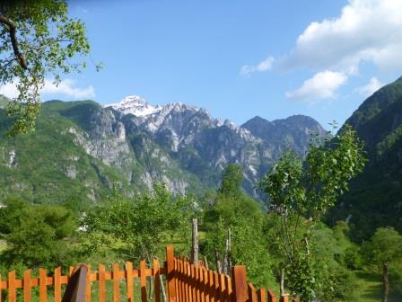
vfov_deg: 36.8
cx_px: 201
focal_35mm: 39
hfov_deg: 47.9
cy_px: 151
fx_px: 453
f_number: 3.9
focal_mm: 6.9
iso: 100
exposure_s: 1/500
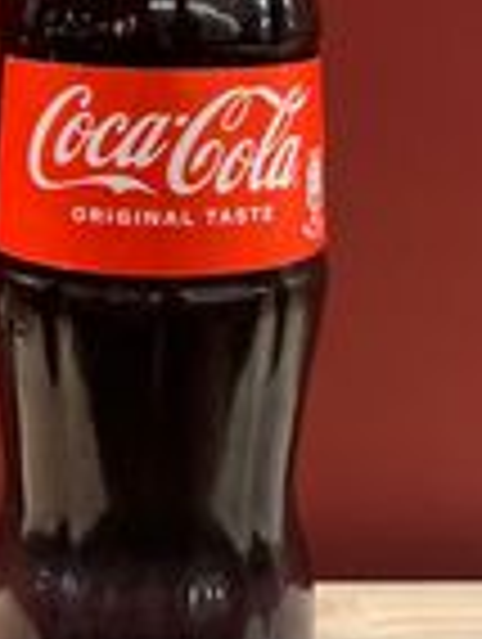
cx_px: 171
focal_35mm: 78
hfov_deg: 18.9
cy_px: 158
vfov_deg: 24.7
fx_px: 1444
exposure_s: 1/33
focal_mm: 5.1
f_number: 1.6
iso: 500
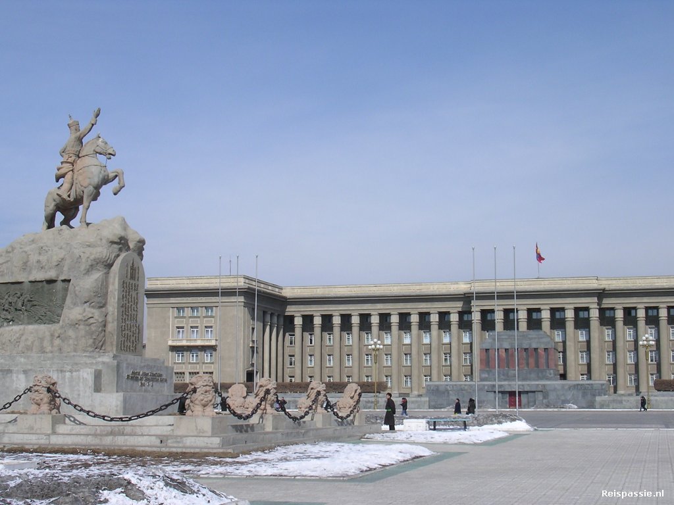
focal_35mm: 56
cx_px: 337
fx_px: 1090
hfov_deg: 34.3
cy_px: 252
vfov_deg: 26.1
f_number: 6.6
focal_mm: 8.5
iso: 100
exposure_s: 1/406
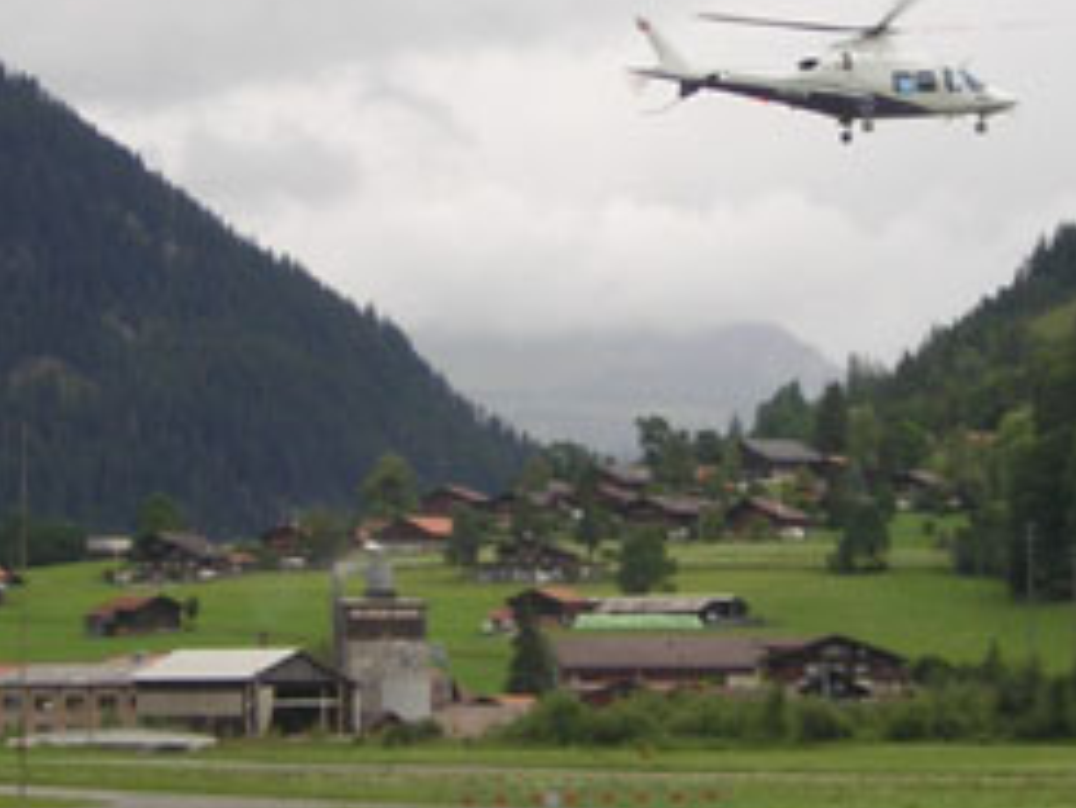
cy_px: 321
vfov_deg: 7.5
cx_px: 703
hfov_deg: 10.0
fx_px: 6158
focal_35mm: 198
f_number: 4.7
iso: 100
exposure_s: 1/258
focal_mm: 14.1
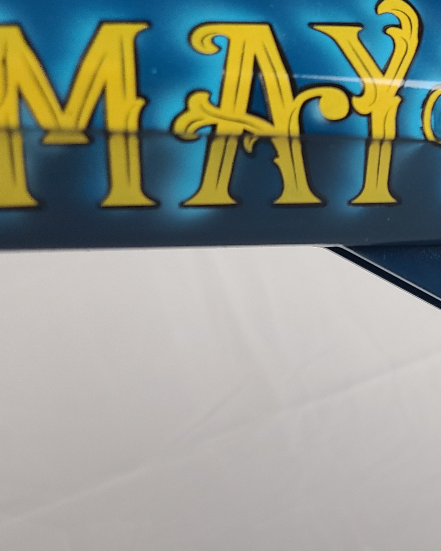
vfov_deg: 37.3
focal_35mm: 50
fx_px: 816
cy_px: 268
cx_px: 558
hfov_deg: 26.2
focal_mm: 7
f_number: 1.8
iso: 64
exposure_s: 1/60
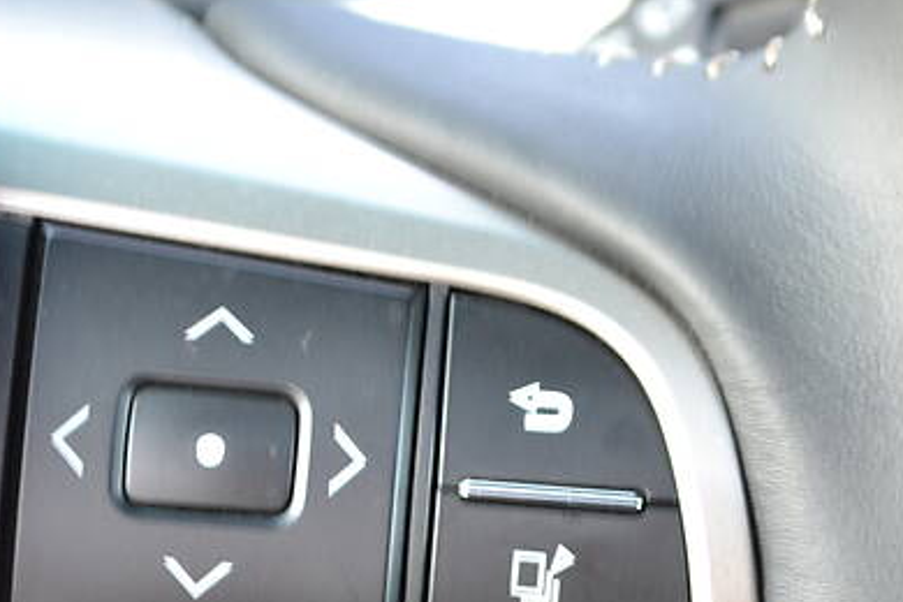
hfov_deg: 12.2
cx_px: 563
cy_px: 439
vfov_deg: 8.1
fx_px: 4239
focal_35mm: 169
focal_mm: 55
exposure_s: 1/6
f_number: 5.6
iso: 800
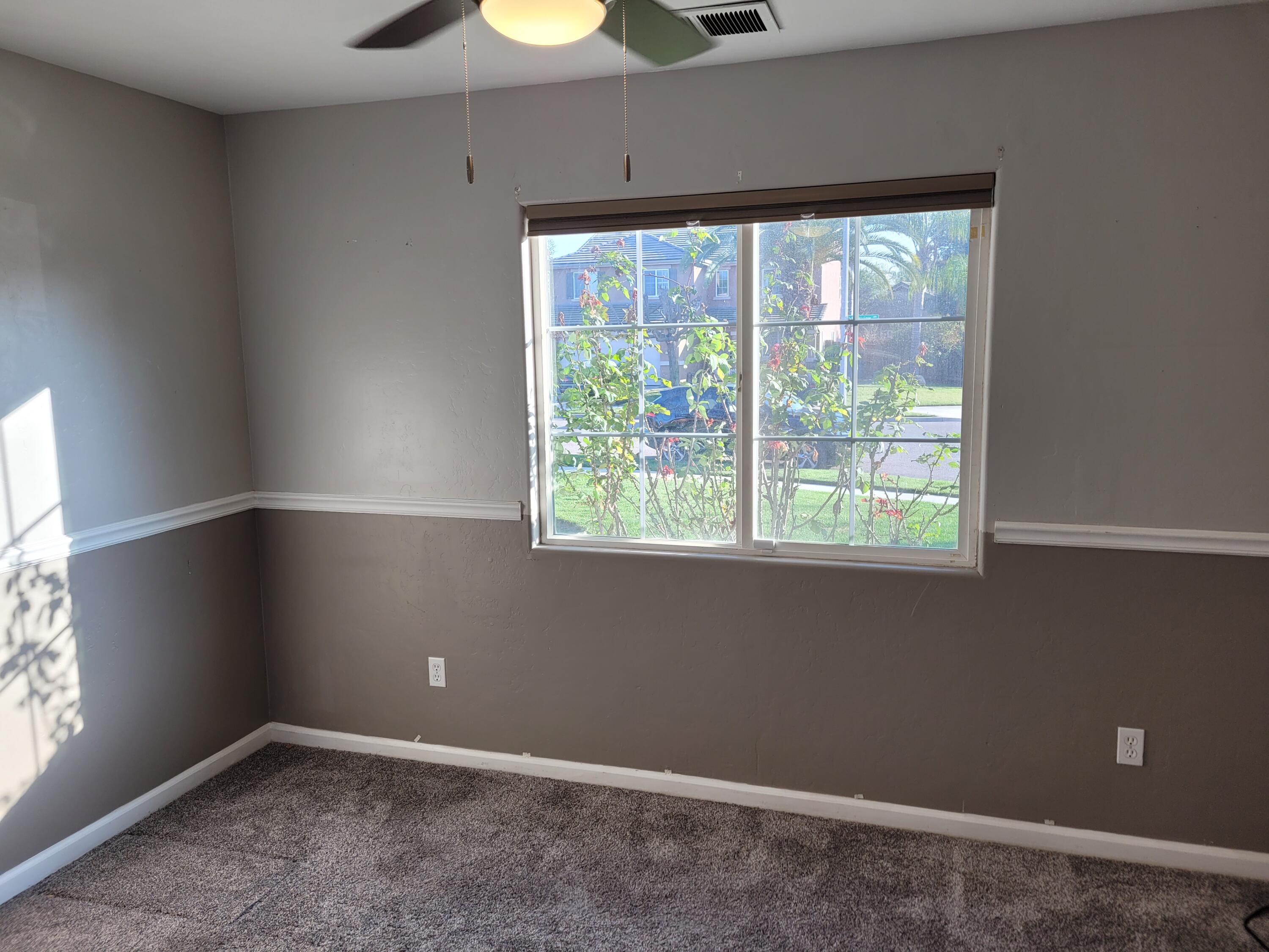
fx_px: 953
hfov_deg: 67.3
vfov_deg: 53.1
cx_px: 634
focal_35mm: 26
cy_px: 476
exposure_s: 1/147
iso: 40
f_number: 1.8
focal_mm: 5.4
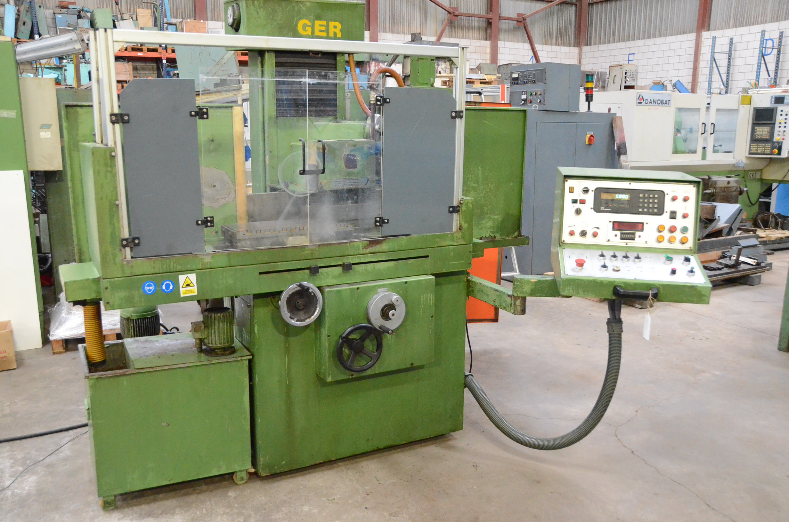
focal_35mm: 33
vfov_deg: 39.8
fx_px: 722
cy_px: 261
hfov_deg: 57.3
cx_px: 394
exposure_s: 1/640
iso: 6400
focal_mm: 22
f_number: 3.8
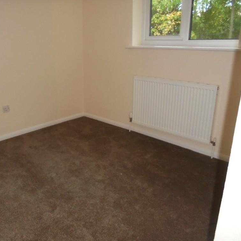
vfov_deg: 52.5
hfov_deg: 52.0
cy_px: 121
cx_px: 92
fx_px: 244
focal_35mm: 31
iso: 400
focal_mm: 4.6
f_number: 3.5
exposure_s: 1/30
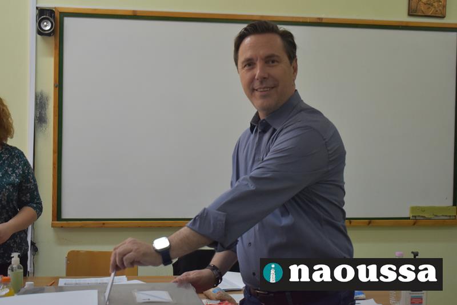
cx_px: 228
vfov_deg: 25.7
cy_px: 152
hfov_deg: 37.9
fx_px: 666
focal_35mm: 52
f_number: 4.5
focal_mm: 35
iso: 1250
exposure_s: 1/125
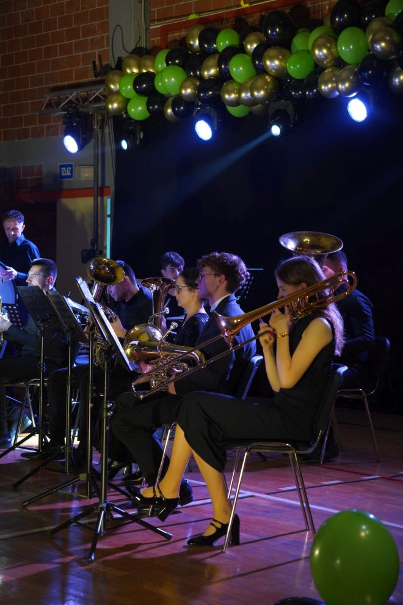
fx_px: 1259
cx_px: 202
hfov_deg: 18.2
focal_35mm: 75
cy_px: 302
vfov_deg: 27.0
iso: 1000
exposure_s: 1/80
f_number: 2.8
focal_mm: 50
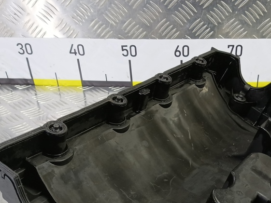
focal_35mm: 42
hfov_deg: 44.1
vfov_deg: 32.8
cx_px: 181
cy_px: 179
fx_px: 329
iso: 160
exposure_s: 1/33.3
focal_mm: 4.11
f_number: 1.6
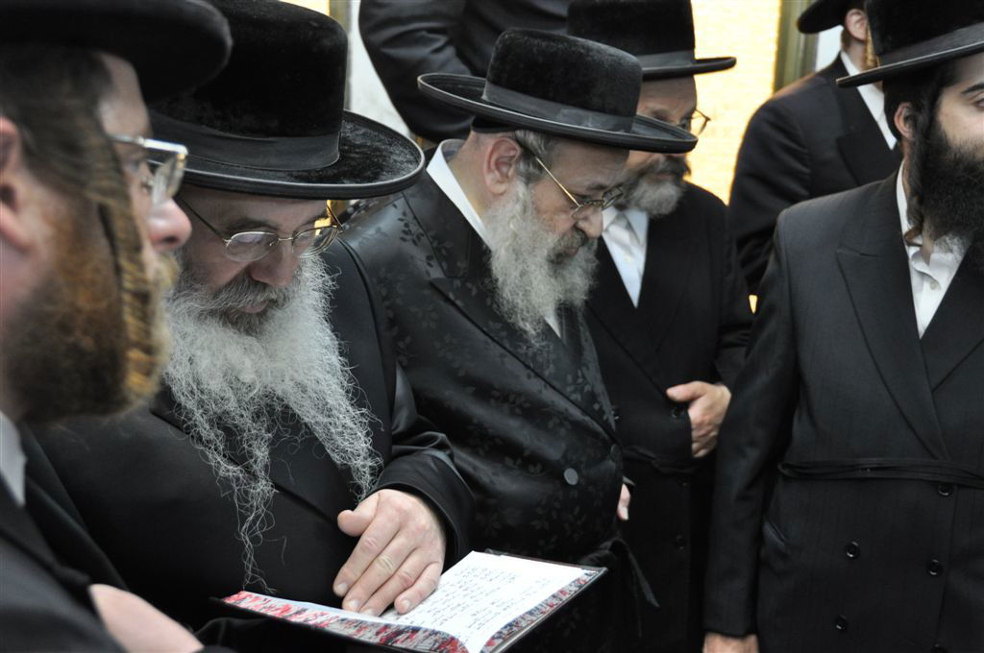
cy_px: 326
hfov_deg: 35.1
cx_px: 492
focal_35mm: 57
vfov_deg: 23.7
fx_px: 1556
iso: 900
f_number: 4.2
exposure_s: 1/30
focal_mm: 38
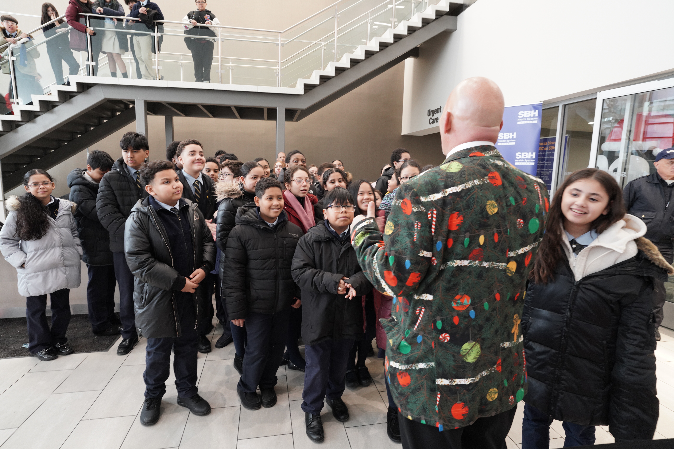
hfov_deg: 84.0
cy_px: 224
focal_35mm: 20
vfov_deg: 61.9
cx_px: 337
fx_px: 374
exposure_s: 1/25
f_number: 6.3
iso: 1000
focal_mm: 20
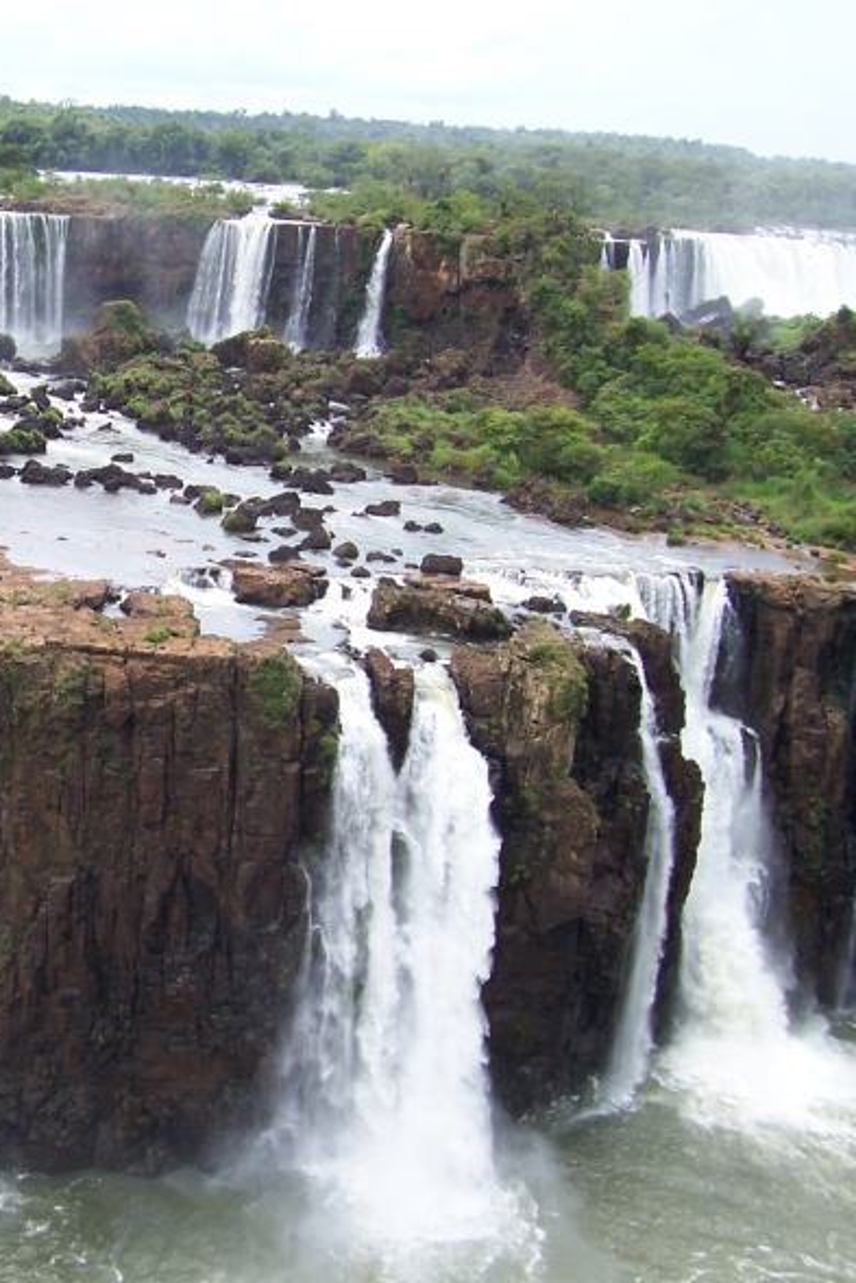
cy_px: 647
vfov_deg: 41.1
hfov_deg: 26.9
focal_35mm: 48
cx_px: 54
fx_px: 1711
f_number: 2.7
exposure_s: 1/500
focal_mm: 5.6
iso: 80
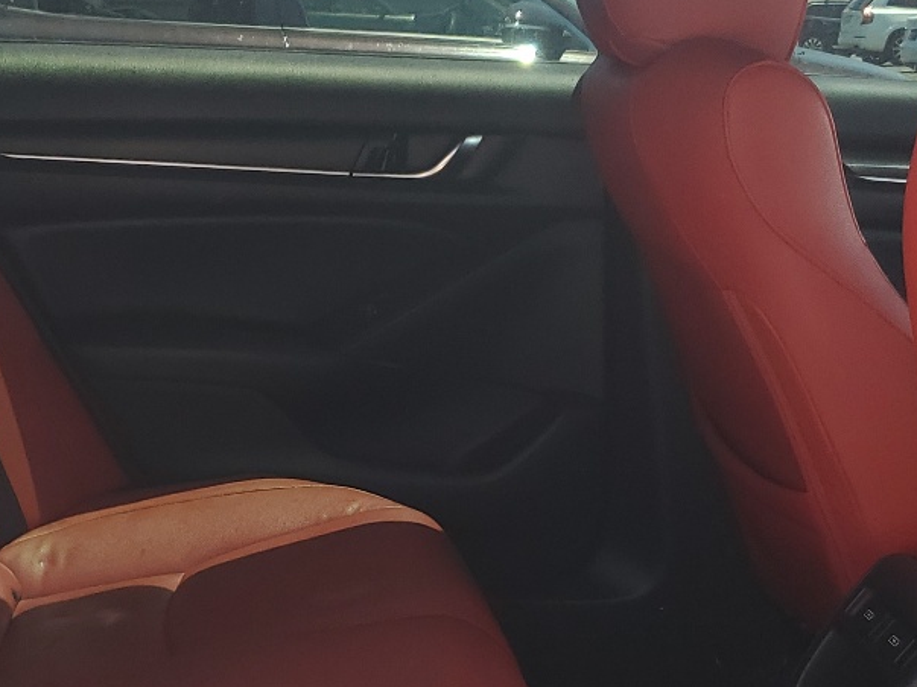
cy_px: 561
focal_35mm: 69
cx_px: 347
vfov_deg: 21.0
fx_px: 1827
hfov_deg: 28.1
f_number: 1.5
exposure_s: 1/238
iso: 50
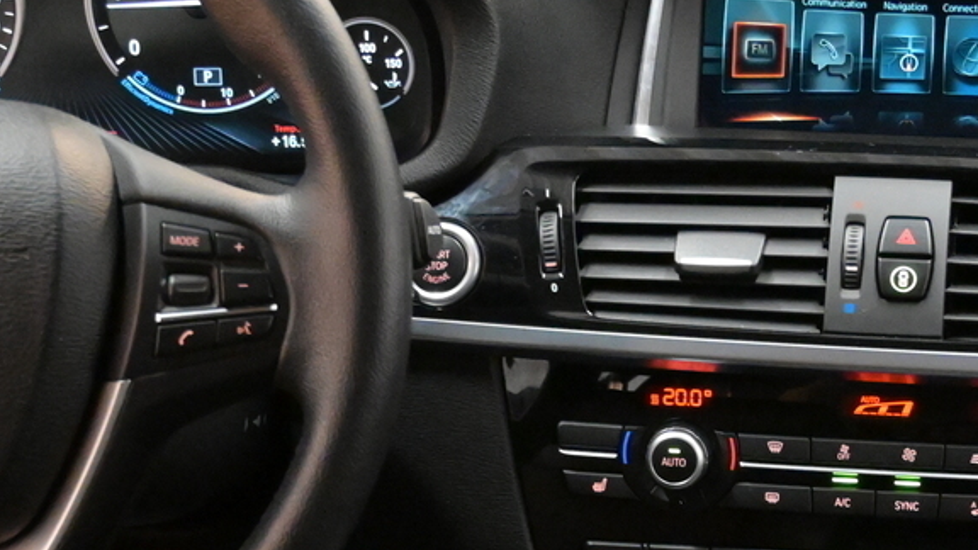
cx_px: 713
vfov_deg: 11.3
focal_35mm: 106
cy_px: 620
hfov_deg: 20.0
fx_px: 2749
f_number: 4.5
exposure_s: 1/80
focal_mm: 24
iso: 6400
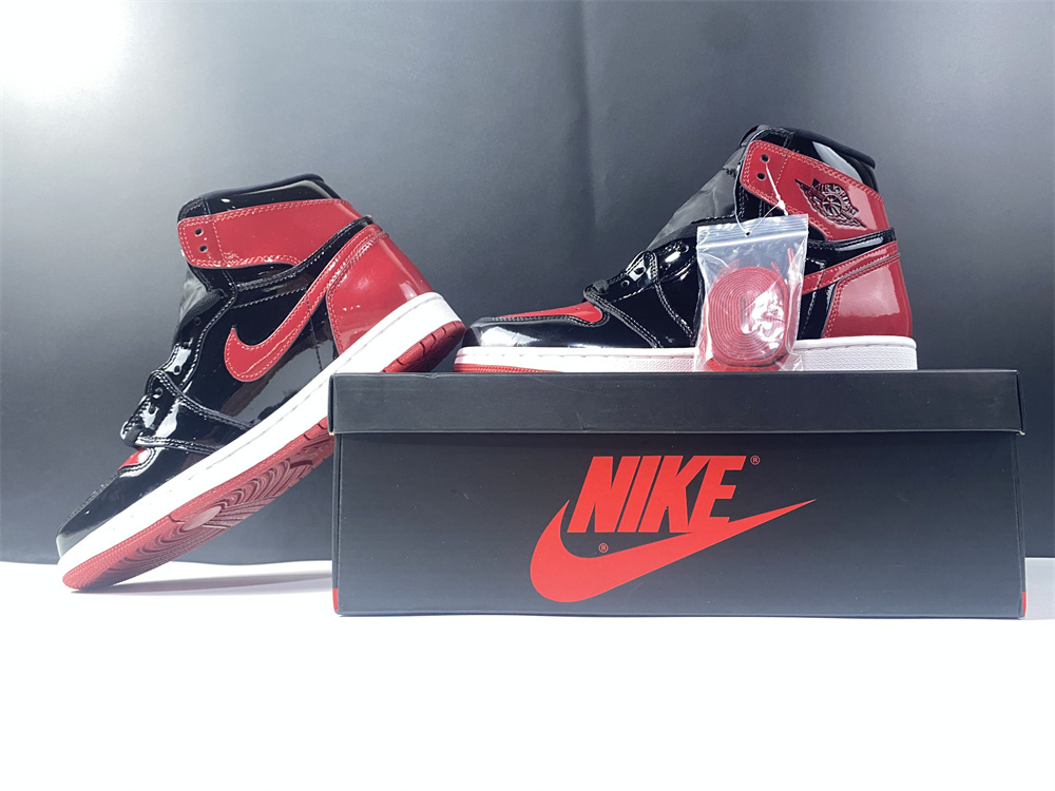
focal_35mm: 26
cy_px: 396
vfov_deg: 53.1
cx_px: 528
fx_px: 792
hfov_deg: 67.3
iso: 125
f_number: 1.8
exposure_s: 1/50
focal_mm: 4.25
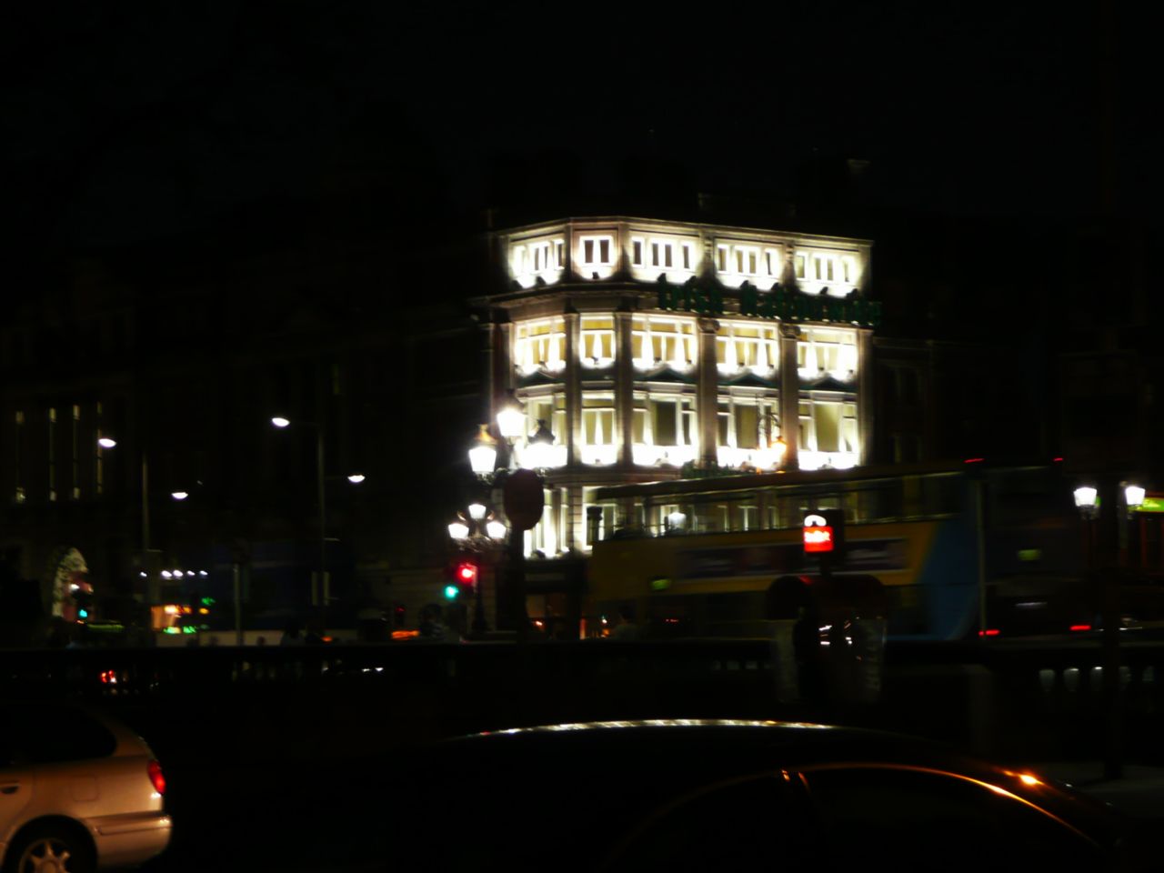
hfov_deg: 18.4
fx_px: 3598
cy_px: 436
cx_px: 582
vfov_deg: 13.8
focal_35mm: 107
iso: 200
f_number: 4.7
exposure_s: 1/8
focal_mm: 14.7
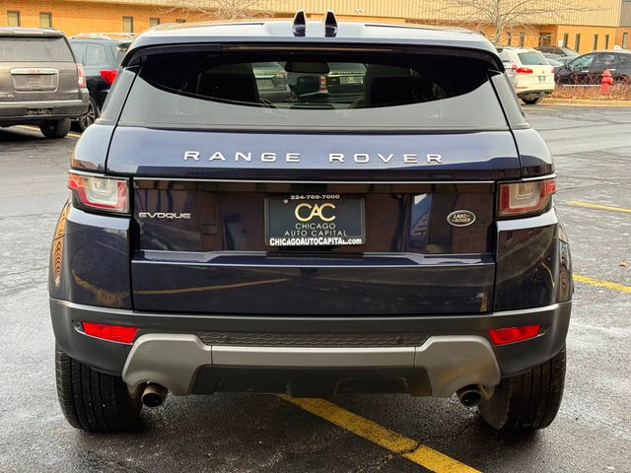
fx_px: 875
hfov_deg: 39.7
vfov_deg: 30.3
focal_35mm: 48
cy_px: 236
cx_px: 316
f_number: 1.78
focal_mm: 6.76
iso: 80
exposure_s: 1/356
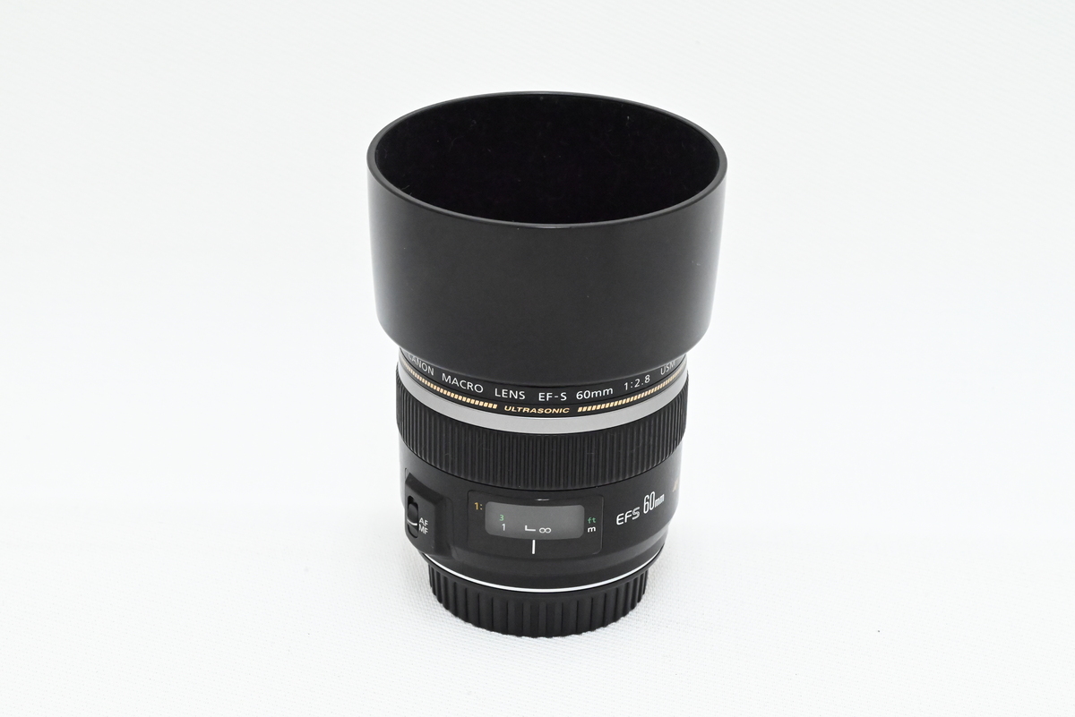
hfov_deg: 22.9
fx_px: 2658
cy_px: 358
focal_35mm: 89
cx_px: 538
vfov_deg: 15.4
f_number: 16
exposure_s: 1/100
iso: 14400
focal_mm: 89
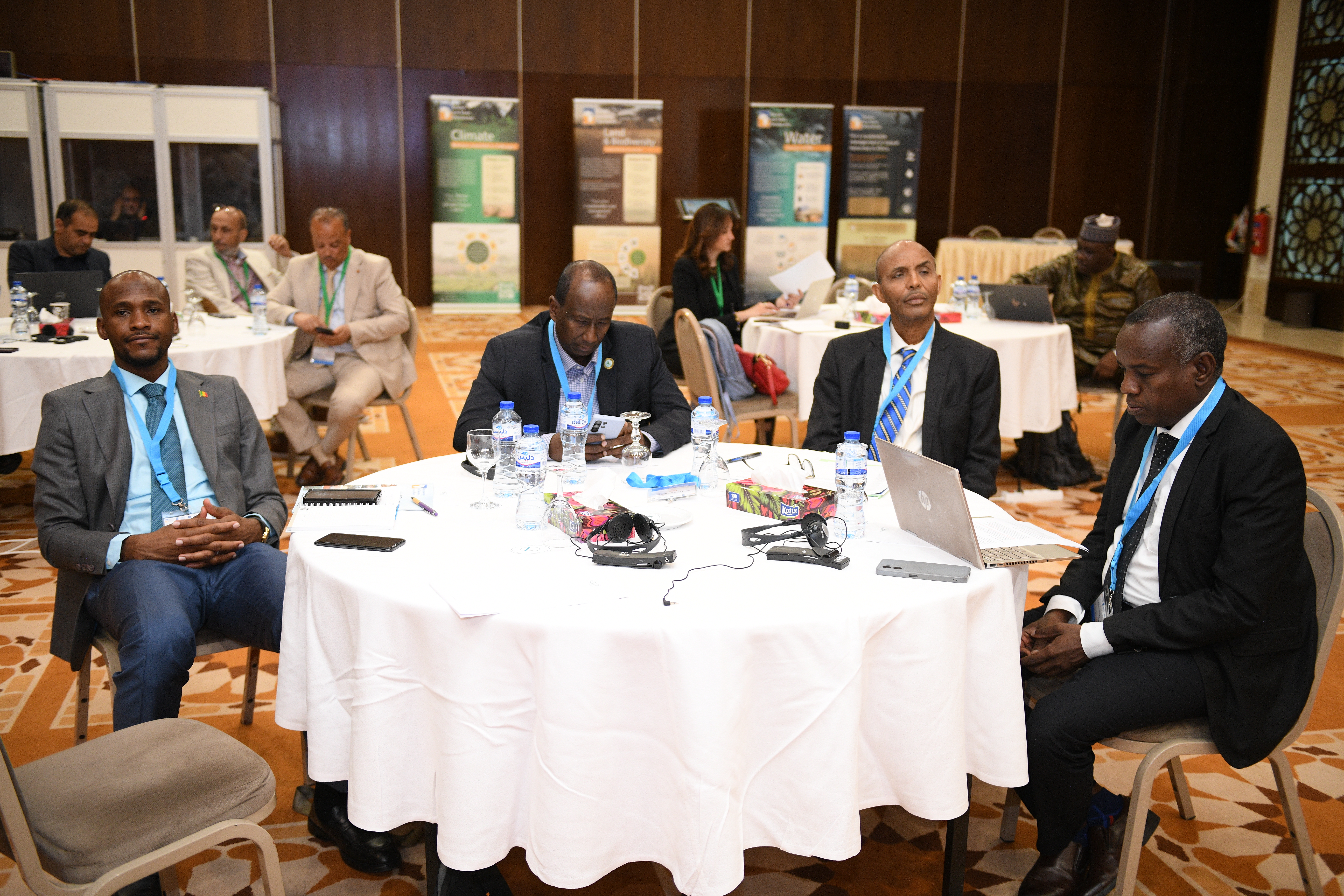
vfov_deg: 35.1
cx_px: 672
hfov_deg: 50.7
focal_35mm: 38
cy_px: 448
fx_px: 1419
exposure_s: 1/160
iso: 1600
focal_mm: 38
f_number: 2.8
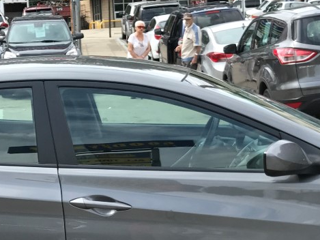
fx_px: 795
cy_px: 217
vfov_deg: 16.9
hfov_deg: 22.7
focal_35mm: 86
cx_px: 110
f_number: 1.8
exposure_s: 1/997
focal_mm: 3.99
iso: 20
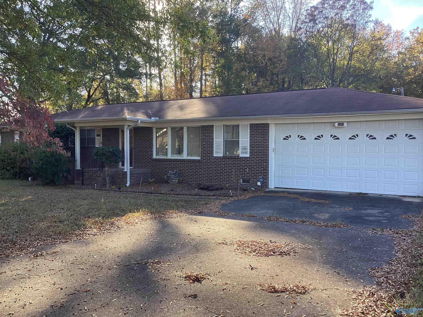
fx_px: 379
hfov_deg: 58.4
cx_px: 212
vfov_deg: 45.4
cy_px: 158
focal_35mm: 31
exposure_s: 1/132
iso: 25
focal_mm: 3.3
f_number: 2.4
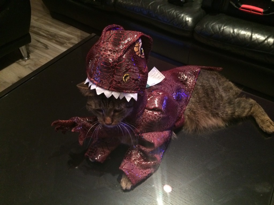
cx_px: 137
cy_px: 102
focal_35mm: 30
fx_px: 237
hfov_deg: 60.0
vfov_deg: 46.8
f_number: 2.2
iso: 320
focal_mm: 4.12
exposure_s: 1/15
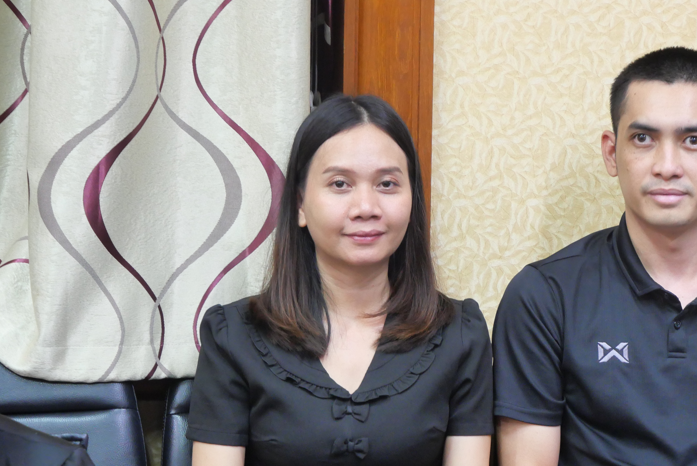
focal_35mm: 162
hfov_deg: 12.7
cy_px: 272
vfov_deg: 8.5
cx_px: 472
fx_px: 3138
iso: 1600
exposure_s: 1/8
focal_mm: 57
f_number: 5.6
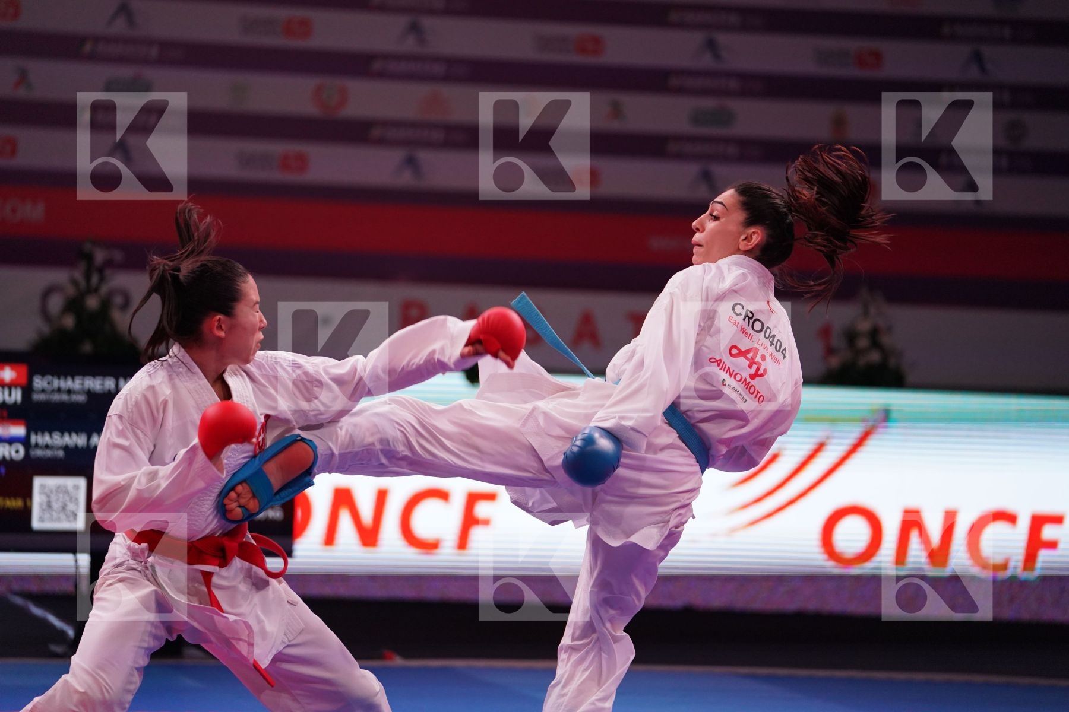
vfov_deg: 8.9
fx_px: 4573
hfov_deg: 13.3
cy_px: 356
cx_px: 534
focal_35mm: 154
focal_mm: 154
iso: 2500
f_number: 2.8
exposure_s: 1/1000
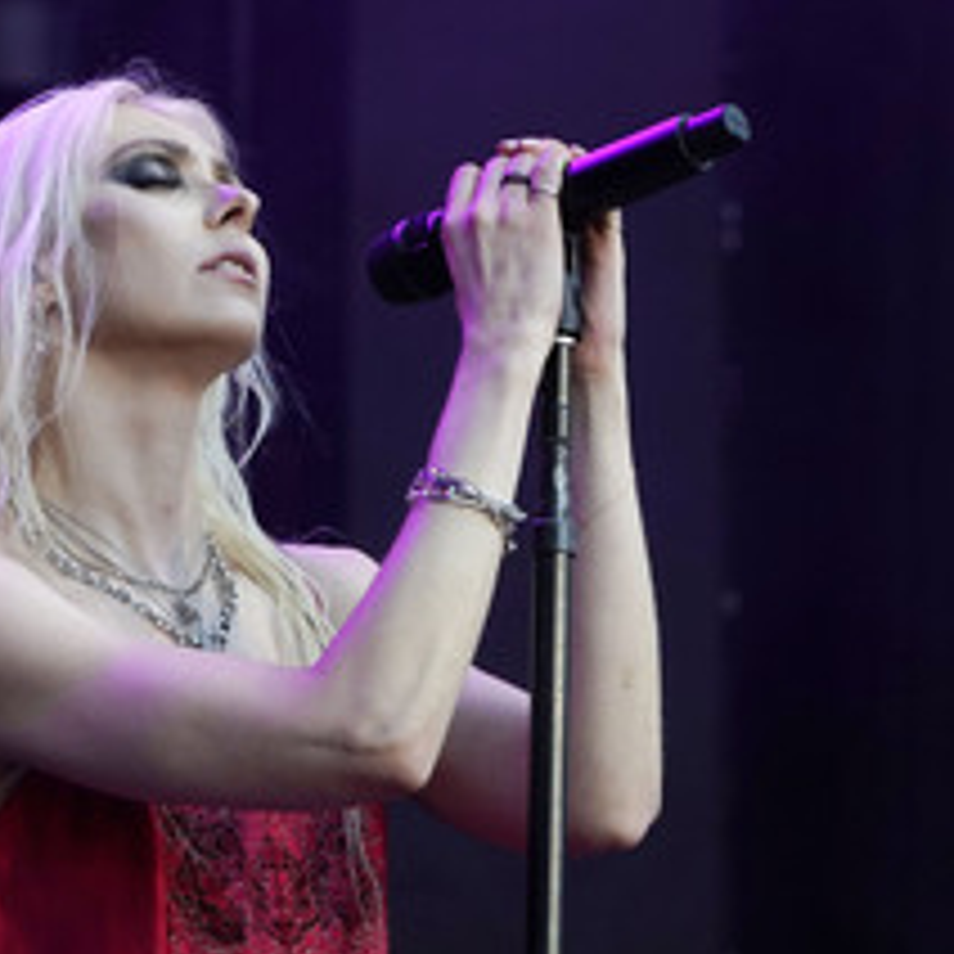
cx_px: 209
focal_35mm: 314
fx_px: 9791
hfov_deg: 5.6
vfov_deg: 5.6
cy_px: 562
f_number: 8
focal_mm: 174
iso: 1600
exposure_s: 1/400
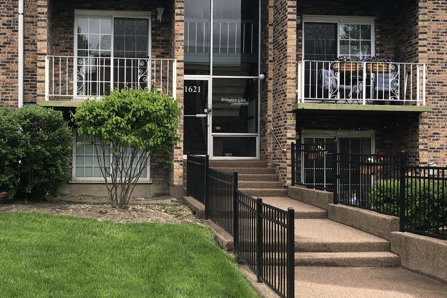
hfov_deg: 40.0
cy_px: 149
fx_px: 608
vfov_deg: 27.5
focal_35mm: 49
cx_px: 163
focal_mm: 3.99
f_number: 1.8
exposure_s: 1/463
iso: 20
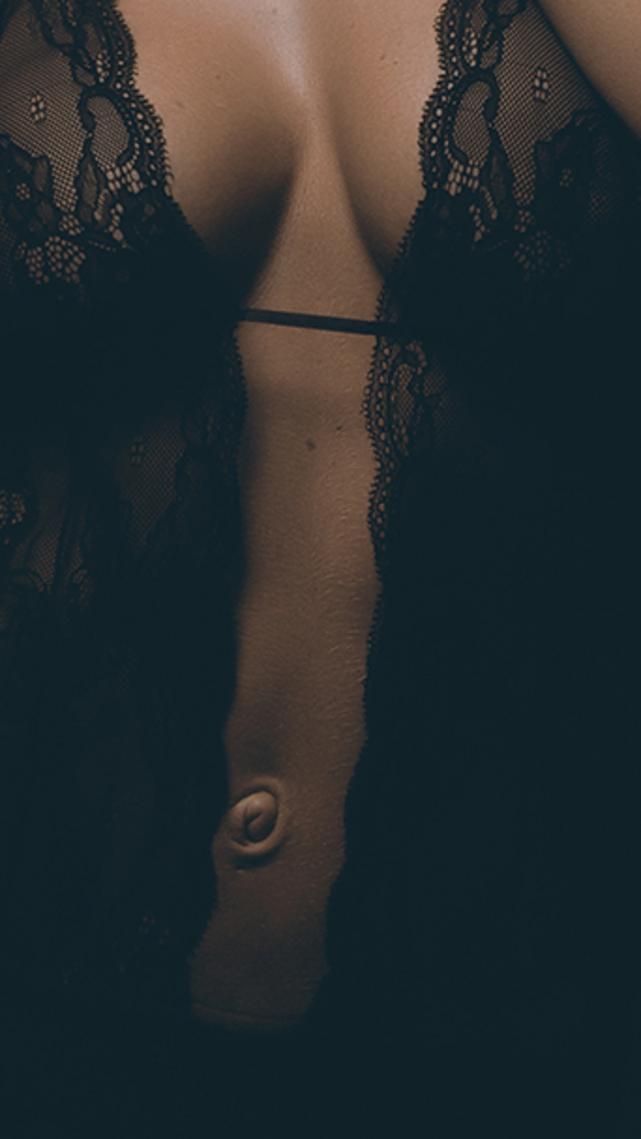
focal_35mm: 215
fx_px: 6497
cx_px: 184
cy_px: 315
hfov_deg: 5.6
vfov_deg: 10.0
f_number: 20
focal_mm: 52
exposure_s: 1/250
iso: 200
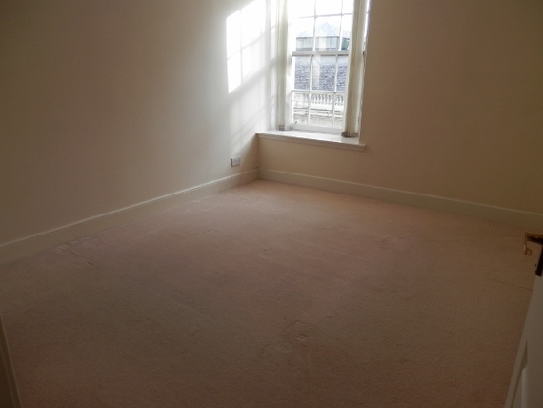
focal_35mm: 25
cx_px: 272
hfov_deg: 69.4
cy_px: 204
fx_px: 392
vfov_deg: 54.9
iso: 80
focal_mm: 4.5
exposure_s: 1/125
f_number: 3
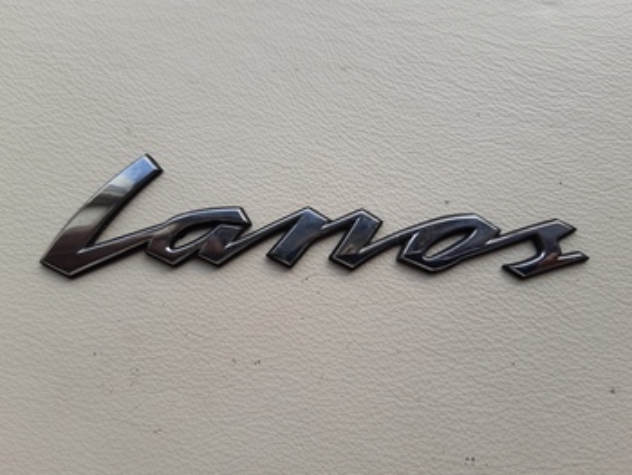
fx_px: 475
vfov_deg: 53.1
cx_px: 316
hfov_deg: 67.3
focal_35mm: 26
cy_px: 238
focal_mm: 3.92
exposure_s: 1/405
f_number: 1.7
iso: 40
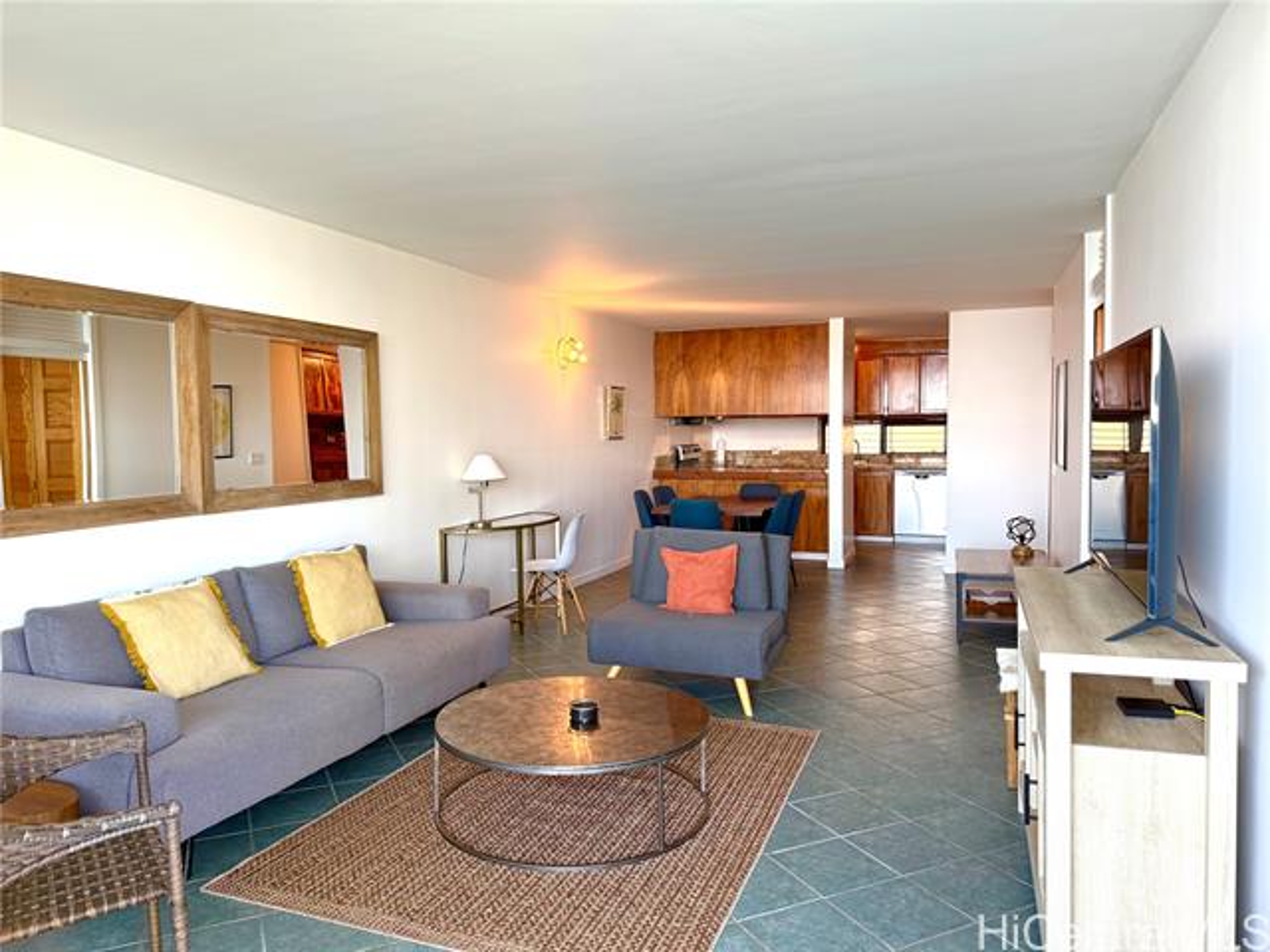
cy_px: 476
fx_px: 881
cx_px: 635
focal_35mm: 24
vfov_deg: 56.8
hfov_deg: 71.6
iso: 125
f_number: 1.78
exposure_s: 1/120
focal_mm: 6.76
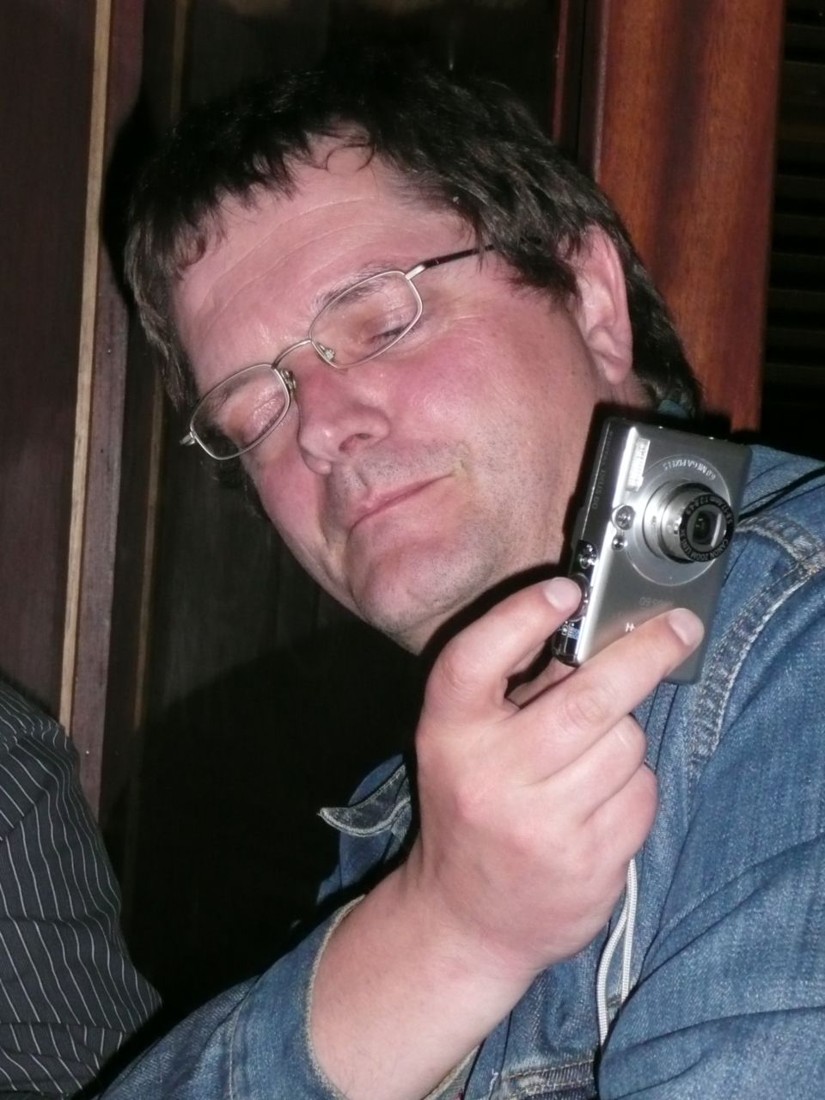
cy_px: 550
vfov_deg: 15.9
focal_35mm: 124
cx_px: 412
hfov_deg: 12.0
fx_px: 3940
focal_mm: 16.9
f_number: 4.7
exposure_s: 1/30
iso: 400
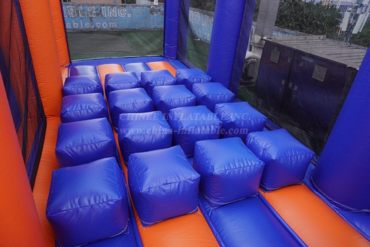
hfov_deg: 73.7
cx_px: 185
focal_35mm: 24
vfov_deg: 53.1
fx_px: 247
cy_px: 124
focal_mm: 16
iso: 100
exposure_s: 1/80
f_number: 5.6
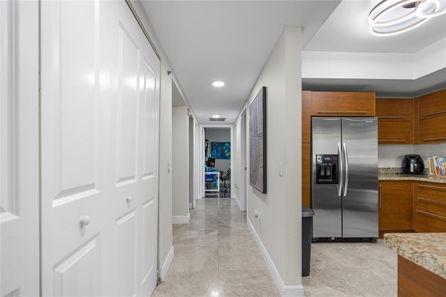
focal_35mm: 16
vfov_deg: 73.7
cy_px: 148
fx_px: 198
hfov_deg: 96.7
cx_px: 223
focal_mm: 16
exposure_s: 1/4
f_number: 4
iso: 80
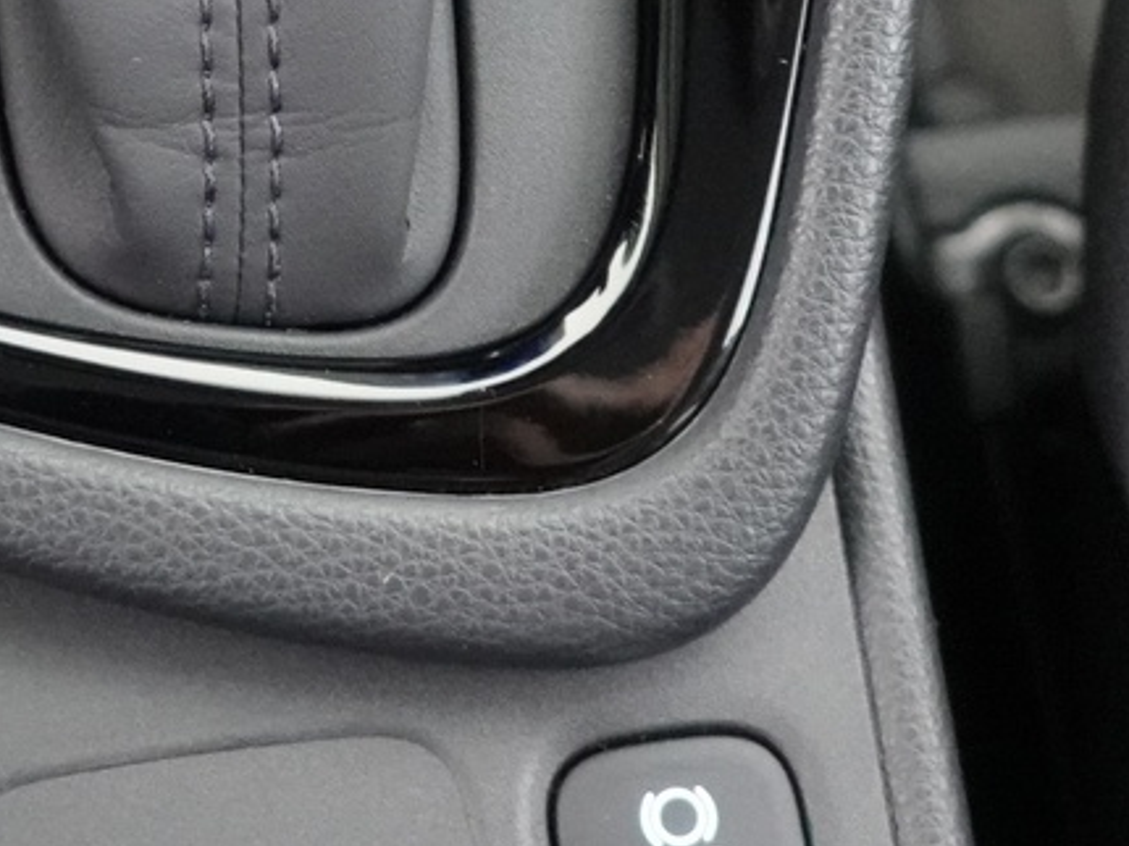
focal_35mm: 87
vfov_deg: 16.7
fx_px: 2836
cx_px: 223
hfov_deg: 22.2
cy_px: 92
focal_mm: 9.4
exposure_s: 1/25
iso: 3200
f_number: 1.8
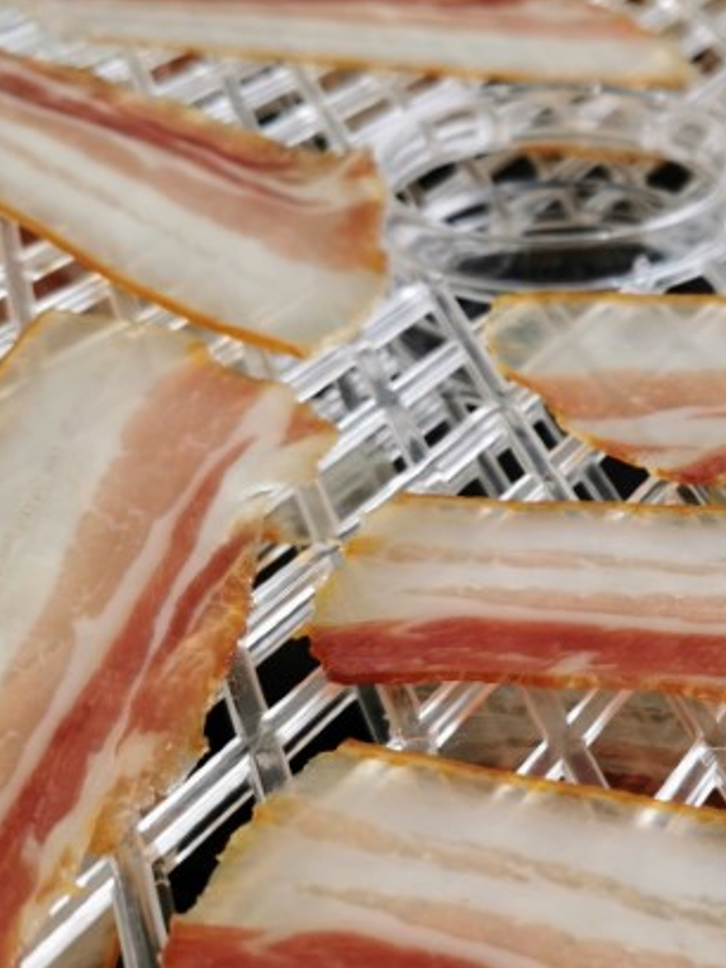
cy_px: 529
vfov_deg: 36.1
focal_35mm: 53
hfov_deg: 25.2
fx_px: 1482
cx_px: 830
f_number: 1.6
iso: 50
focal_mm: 5.56
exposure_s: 1/363
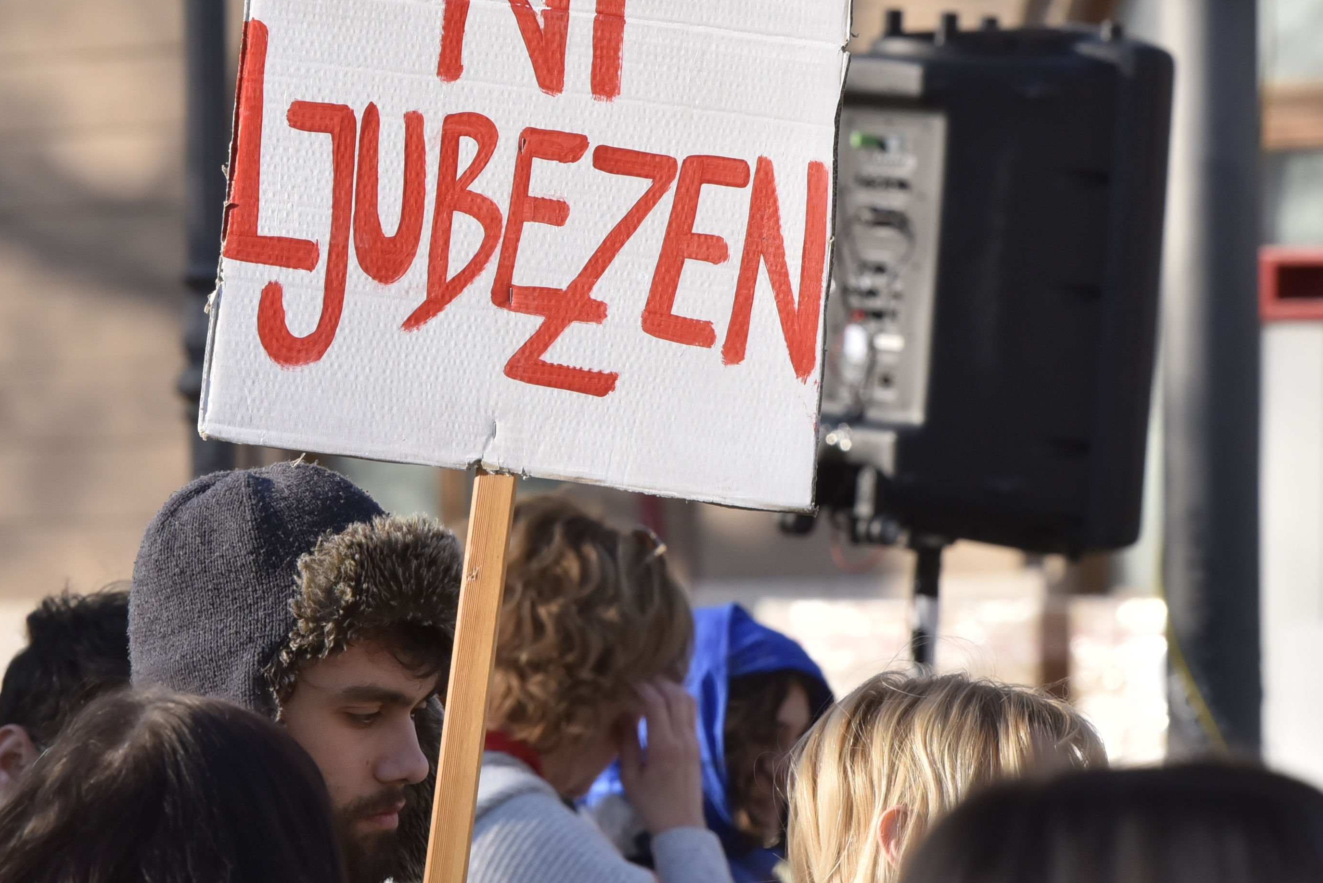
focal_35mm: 383
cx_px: 576
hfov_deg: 5.4
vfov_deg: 3.6
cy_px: 263
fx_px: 14080
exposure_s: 1/640
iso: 500
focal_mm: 175
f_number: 9
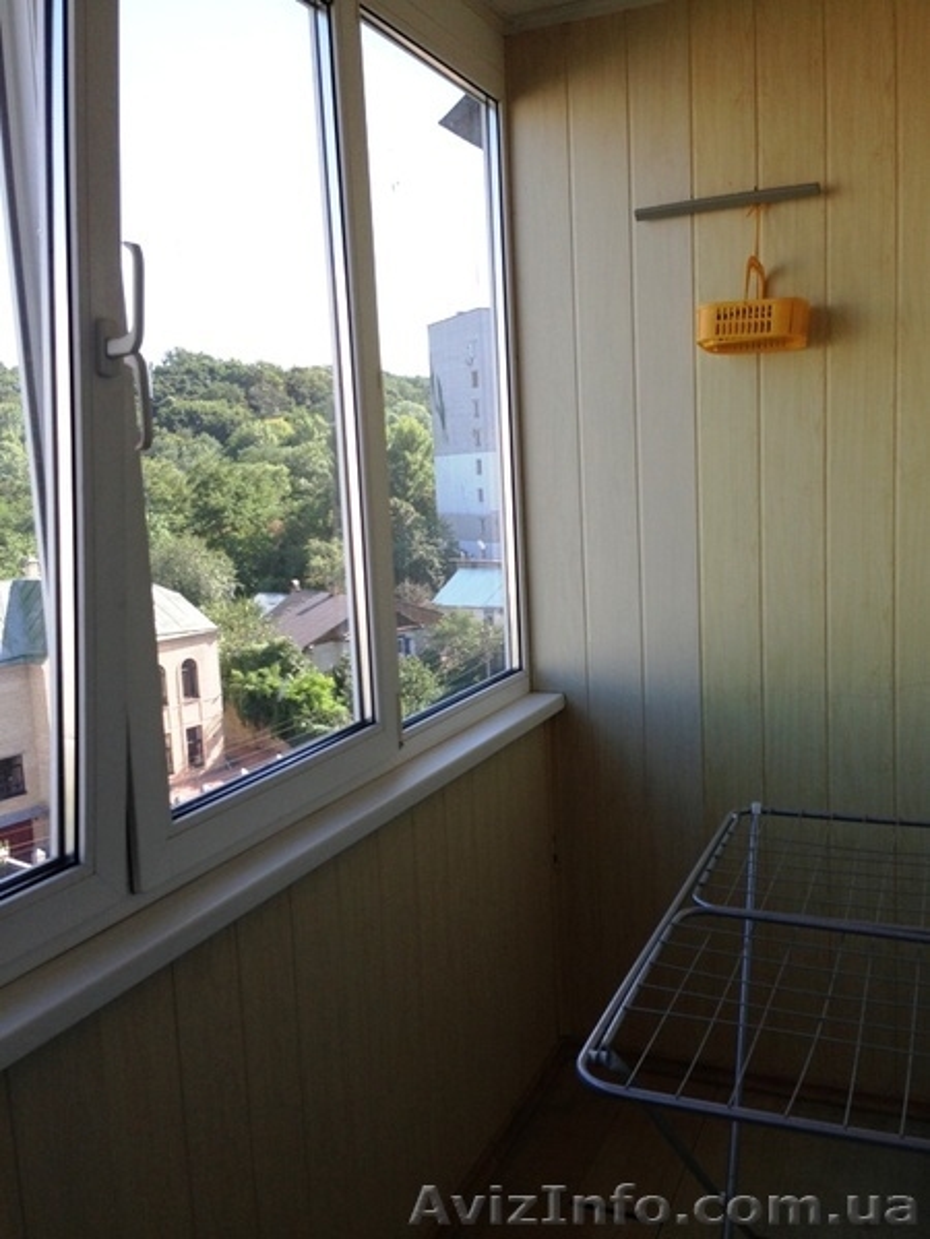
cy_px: 620
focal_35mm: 33
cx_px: 465
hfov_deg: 42.9
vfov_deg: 55.4
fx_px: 1182
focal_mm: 4.13
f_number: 2.4
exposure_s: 1/352
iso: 50
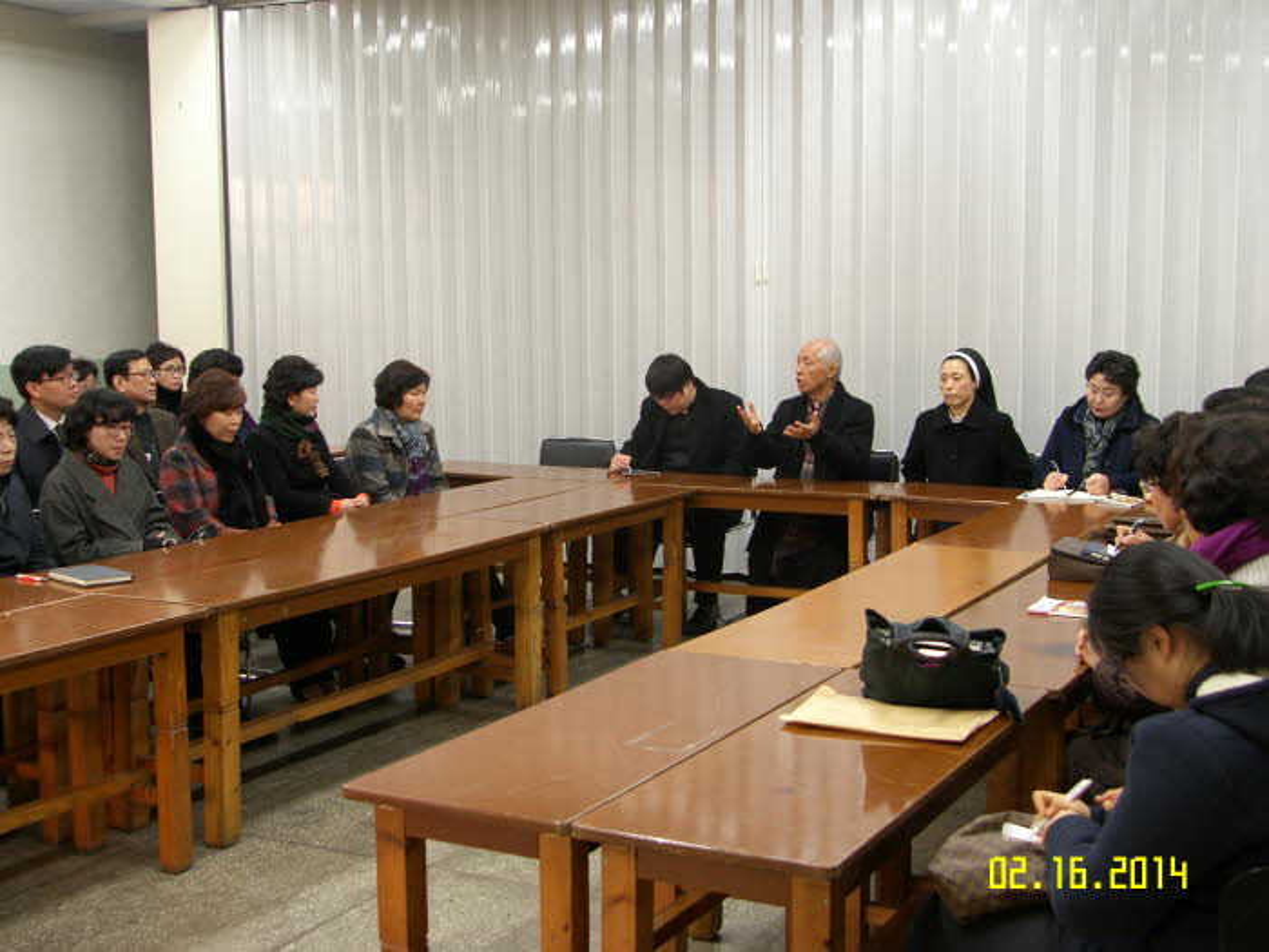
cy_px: 476
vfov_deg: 32.2
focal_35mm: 45
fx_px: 1650
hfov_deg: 42.1
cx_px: 634
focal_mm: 11.5
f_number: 2.5
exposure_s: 1/25
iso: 100
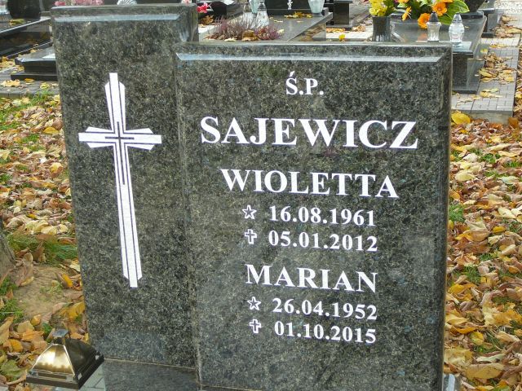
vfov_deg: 24.8
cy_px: 196
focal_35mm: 59
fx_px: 890
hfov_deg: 32.7
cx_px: 261
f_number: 3.5
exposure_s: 1/60
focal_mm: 8.7
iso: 80
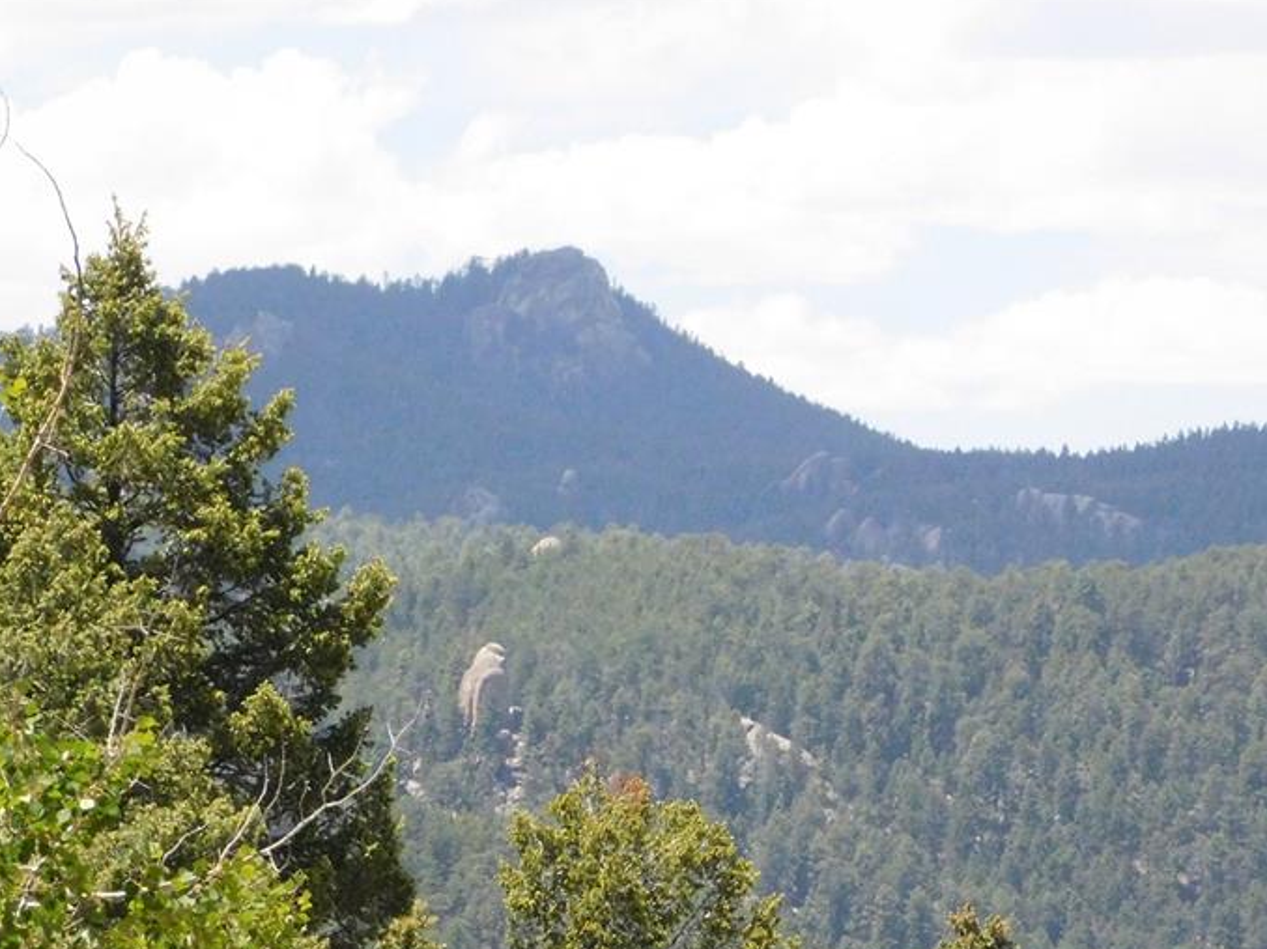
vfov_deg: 3.7
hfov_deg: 4.9
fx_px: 14709
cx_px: 551
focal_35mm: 402
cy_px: 703
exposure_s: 1/500
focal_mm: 47.2
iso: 800
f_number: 11.4
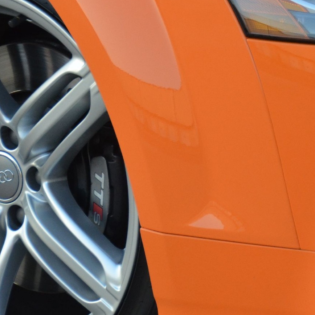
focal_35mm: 348
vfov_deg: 5.0
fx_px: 3585
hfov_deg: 5.0
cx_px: 381
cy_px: 63
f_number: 5.3
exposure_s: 1/500
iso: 1400
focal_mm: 95
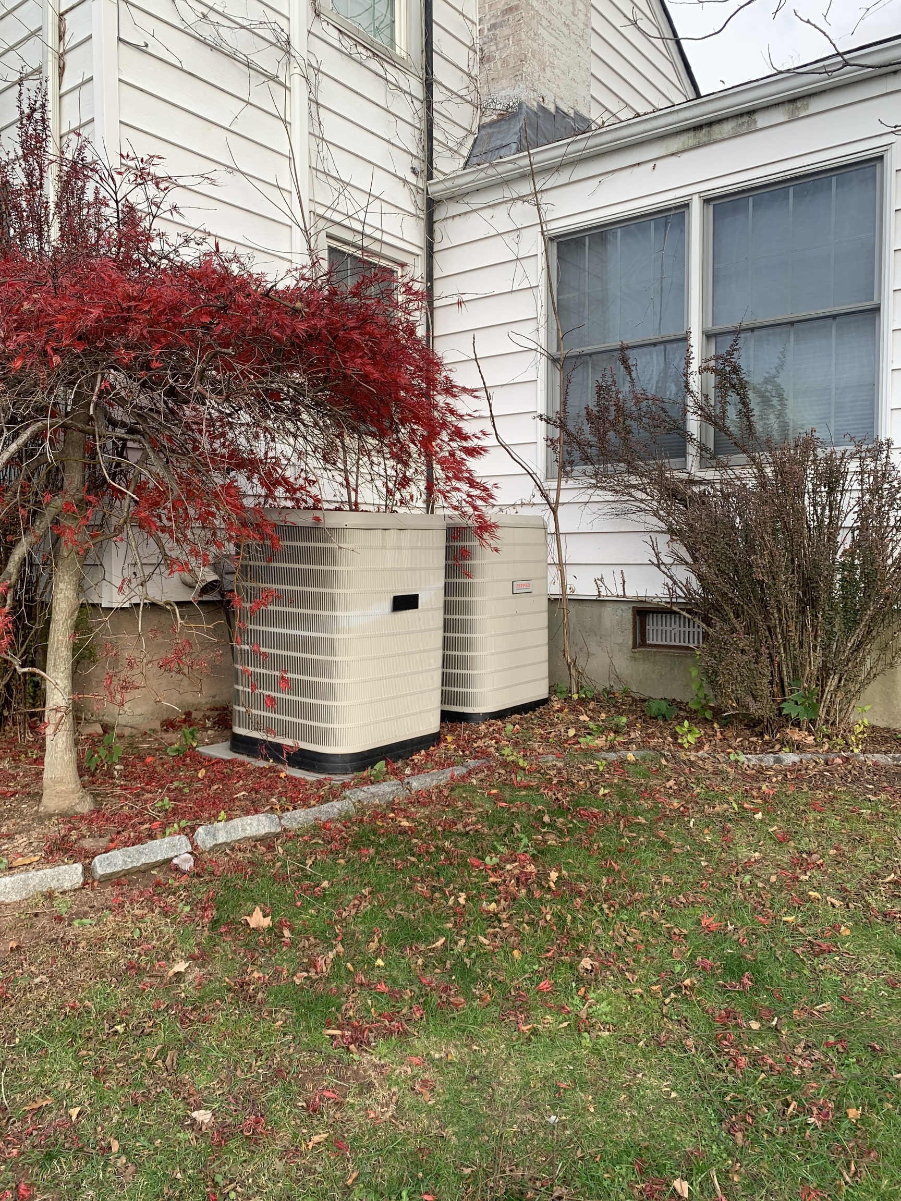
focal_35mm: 26
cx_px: 450
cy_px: 600
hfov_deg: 53.1
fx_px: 902
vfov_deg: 67.3
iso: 25
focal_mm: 4.25
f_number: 1.8
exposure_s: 1/381
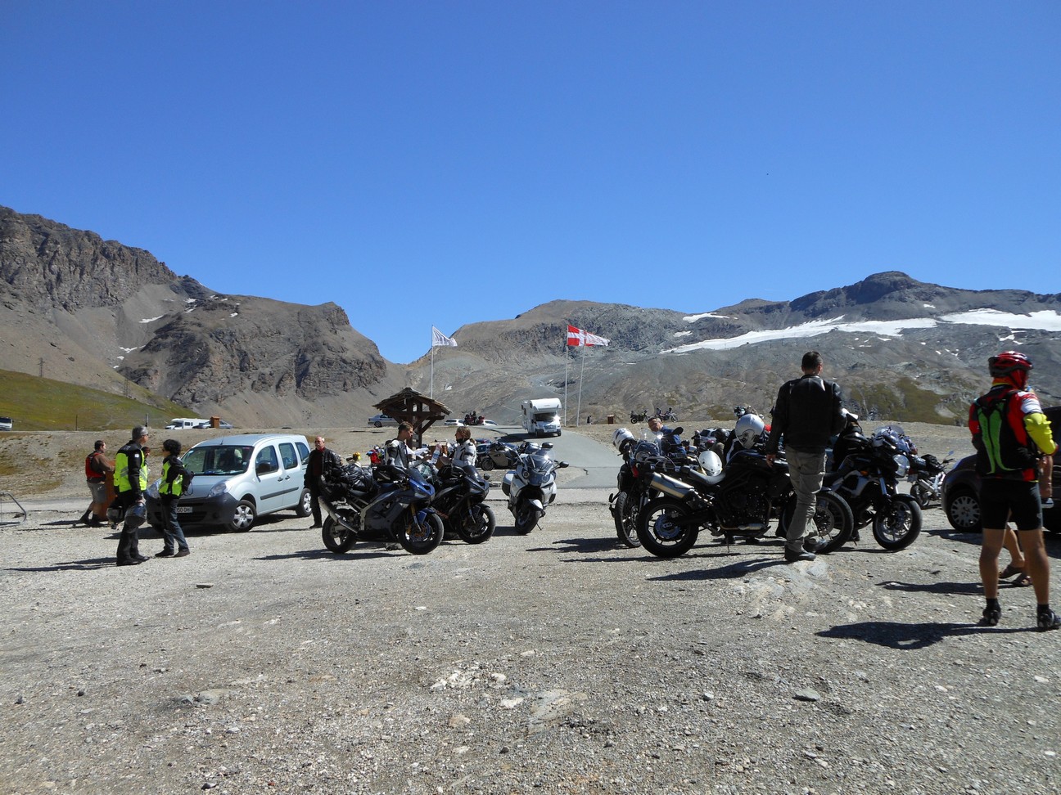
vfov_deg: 48.2
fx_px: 889
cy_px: 398
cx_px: 530
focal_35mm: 29
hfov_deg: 61.7
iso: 80
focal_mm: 5.2
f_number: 3.3
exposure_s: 1/1250
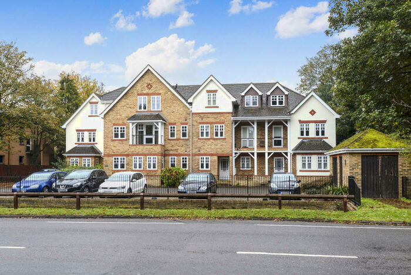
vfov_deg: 45.0
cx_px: 206
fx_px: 331
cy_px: 138
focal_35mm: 29
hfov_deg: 63.6
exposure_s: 1/125
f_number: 9
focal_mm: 29
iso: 400
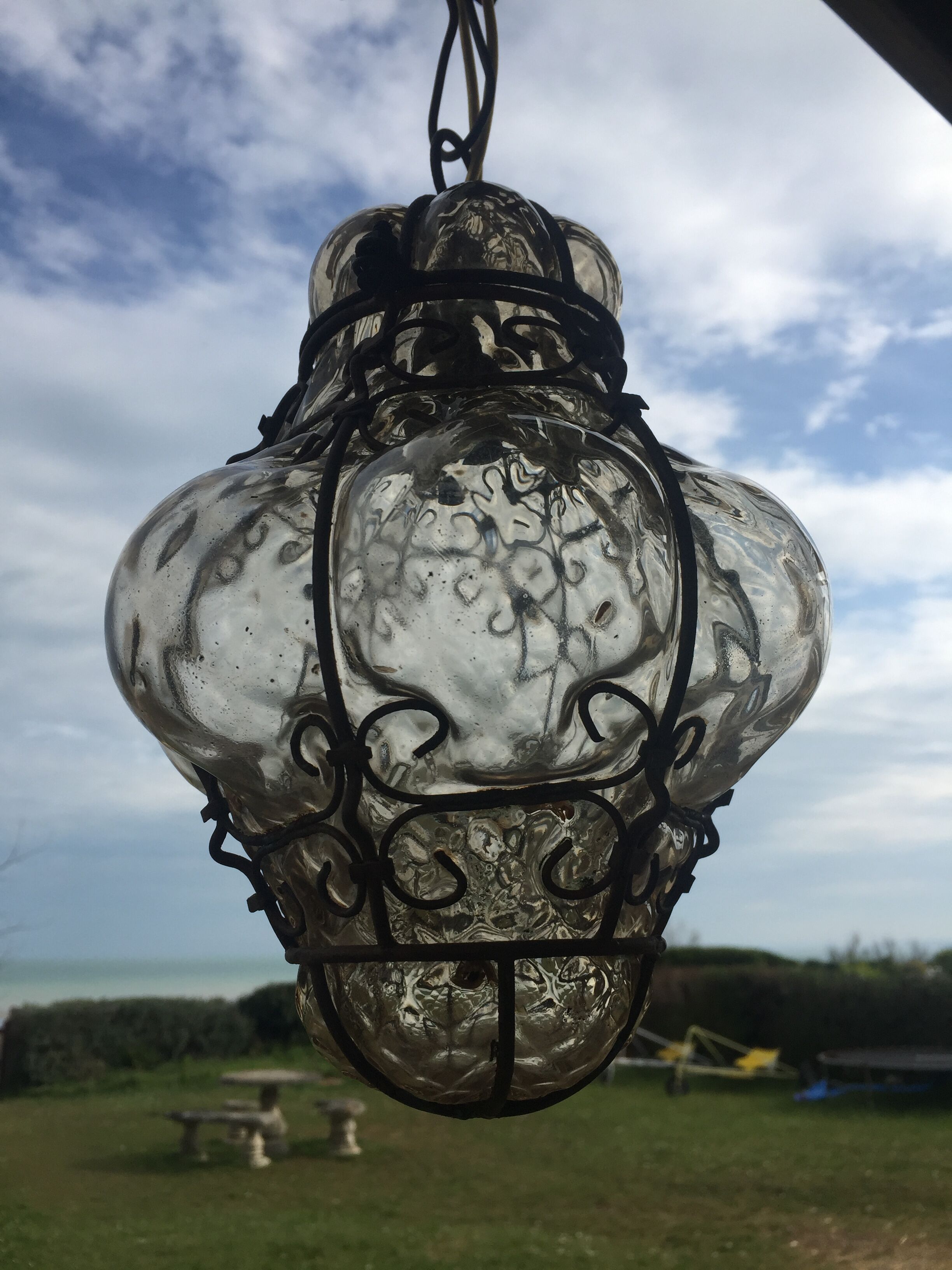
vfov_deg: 61.7
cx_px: 476
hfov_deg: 48.2
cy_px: 635
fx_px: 1063
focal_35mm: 29
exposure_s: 1/2639
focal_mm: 4.15
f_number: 2.2
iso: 32
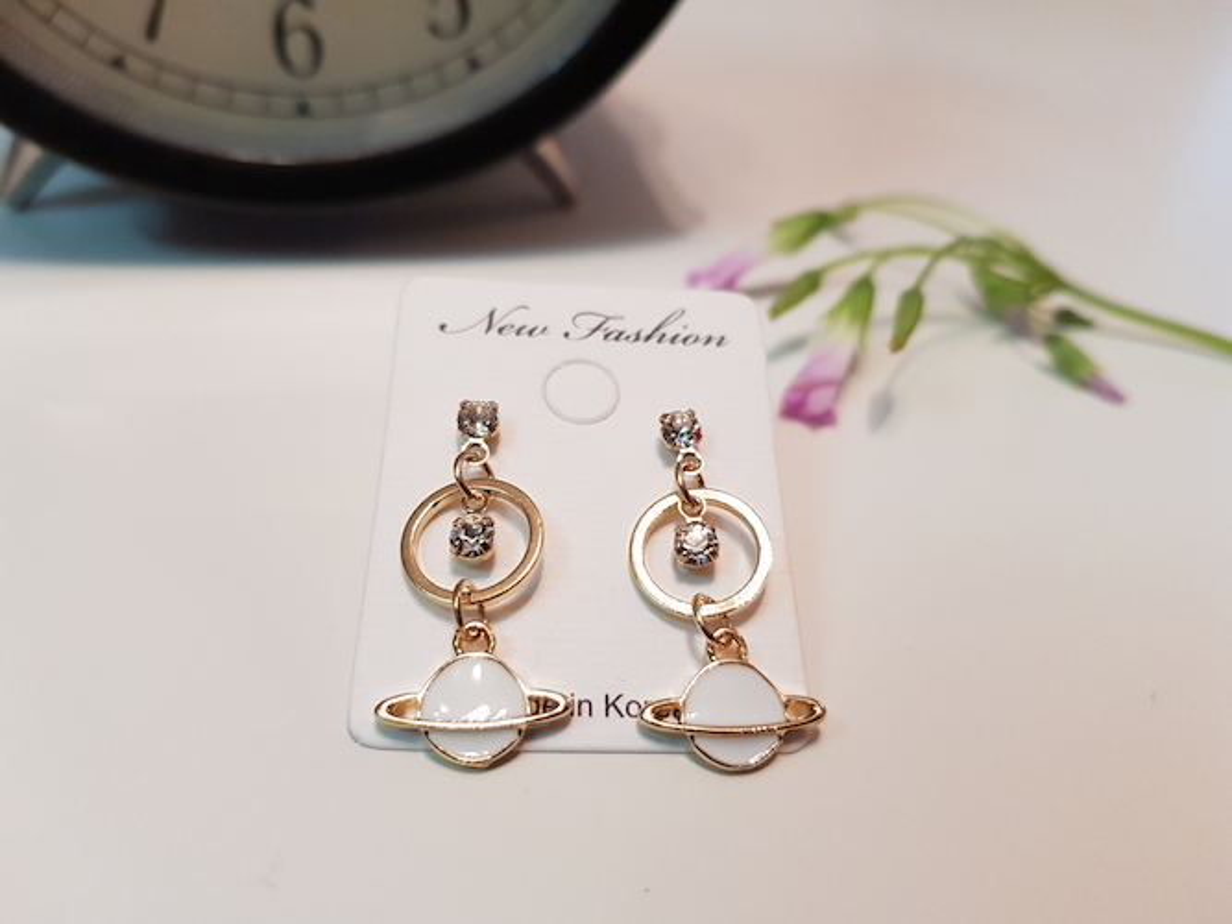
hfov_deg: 67.3
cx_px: 616
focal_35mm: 26
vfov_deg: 53.0
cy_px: 462
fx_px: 925
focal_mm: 4.2
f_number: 1.7
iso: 200
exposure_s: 1/33
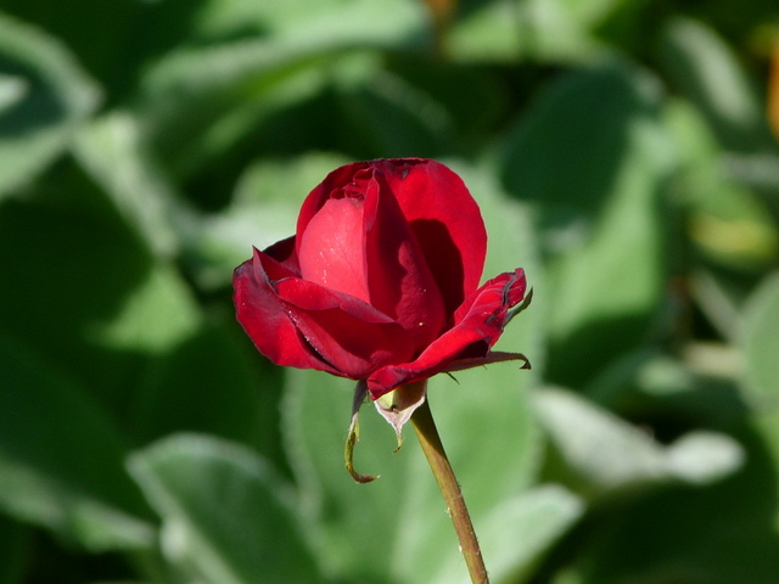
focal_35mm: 799
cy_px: 292
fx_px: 17981
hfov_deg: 2.5
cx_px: 390
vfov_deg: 1.9
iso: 80
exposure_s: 1/250
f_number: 5.6
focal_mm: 108
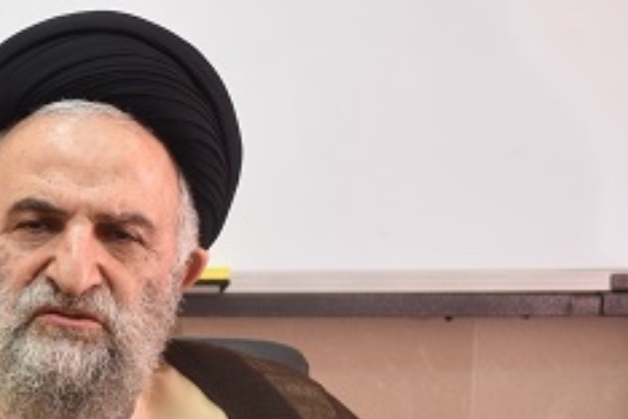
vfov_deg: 8.8
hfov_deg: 13.0
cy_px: 529
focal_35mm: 154
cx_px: -126
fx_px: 2686
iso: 500
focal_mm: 40
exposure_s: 1/40
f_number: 5
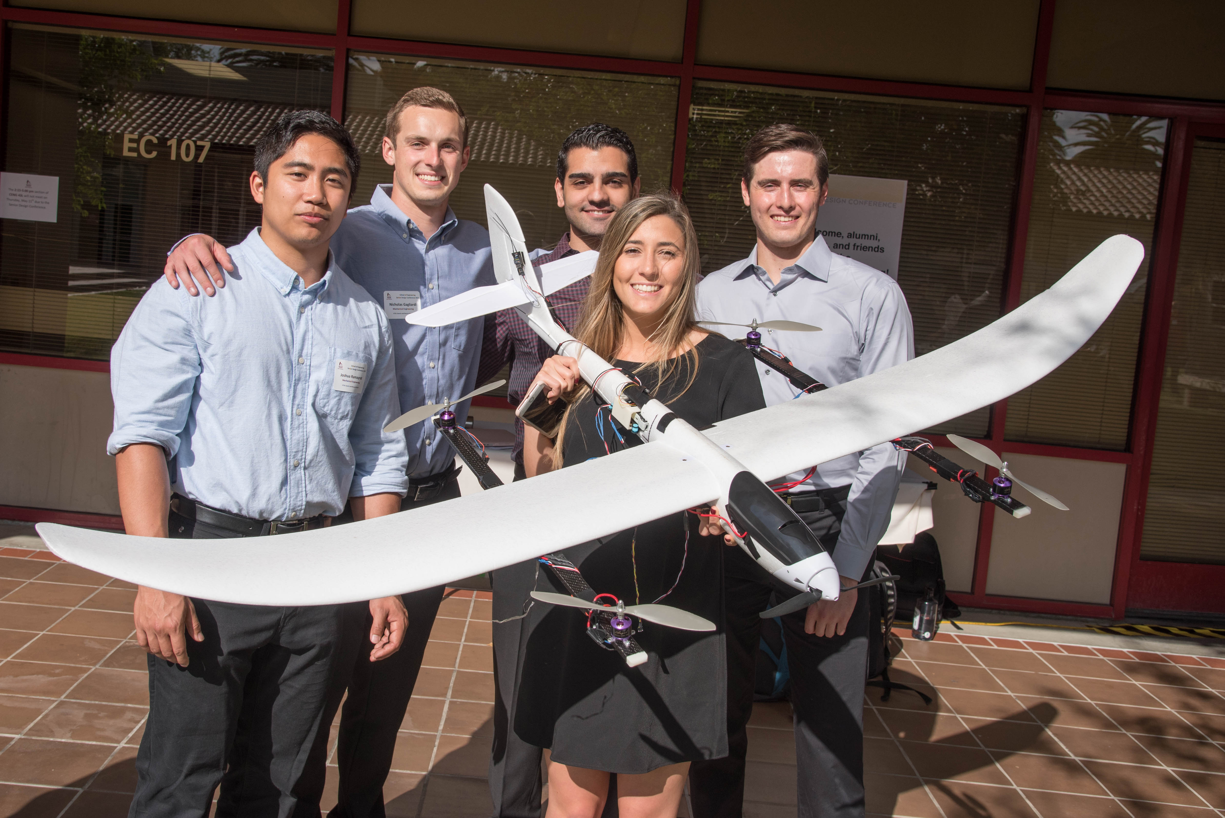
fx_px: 1055
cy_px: 409
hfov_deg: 60.3
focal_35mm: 31
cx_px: 612
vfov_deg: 42.4
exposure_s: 1/640
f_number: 8
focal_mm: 31
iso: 200
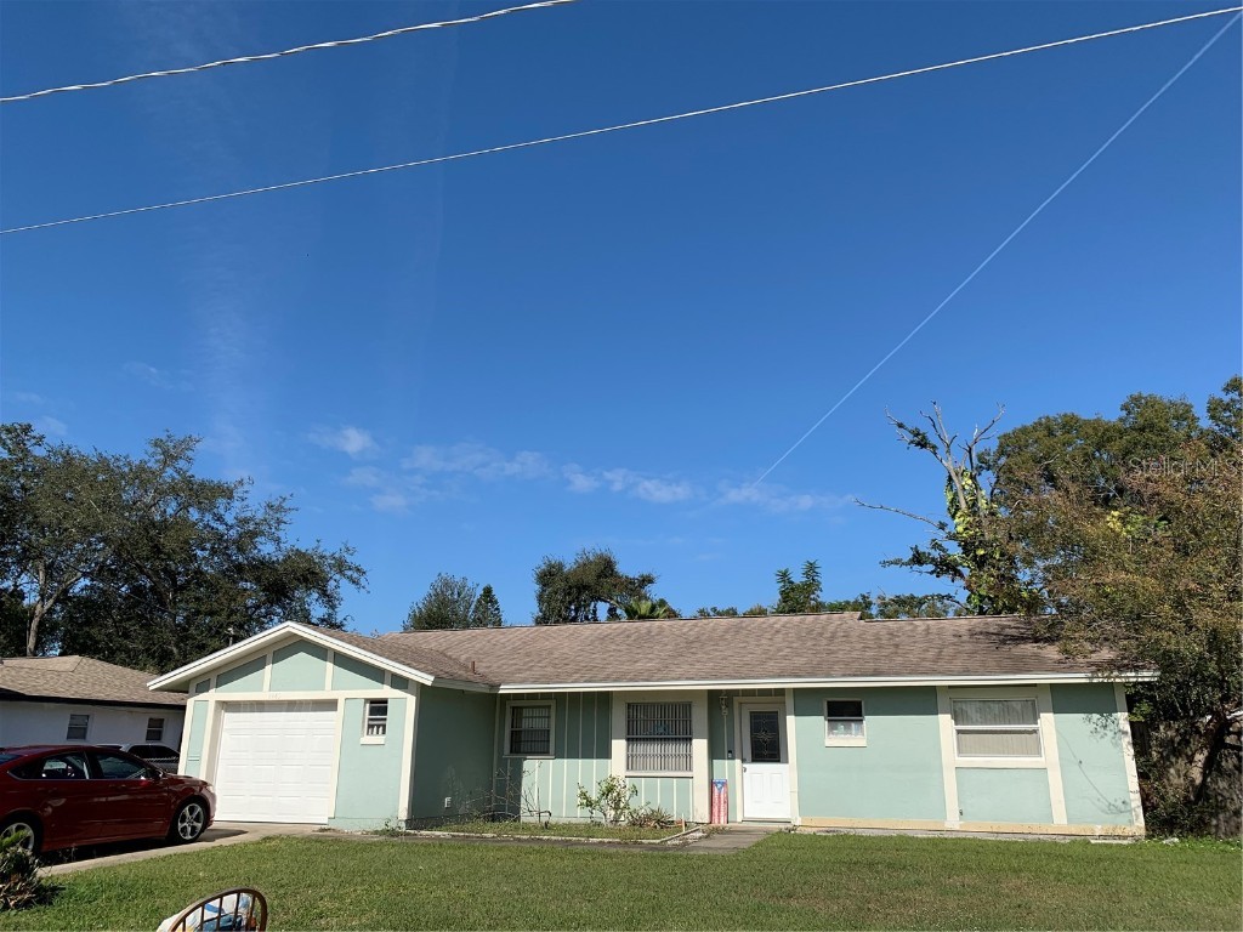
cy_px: 466
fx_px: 934
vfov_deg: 53.1
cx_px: 622
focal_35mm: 26
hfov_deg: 67.3
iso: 25
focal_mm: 4.25
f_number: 1.8
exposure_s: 1/2833
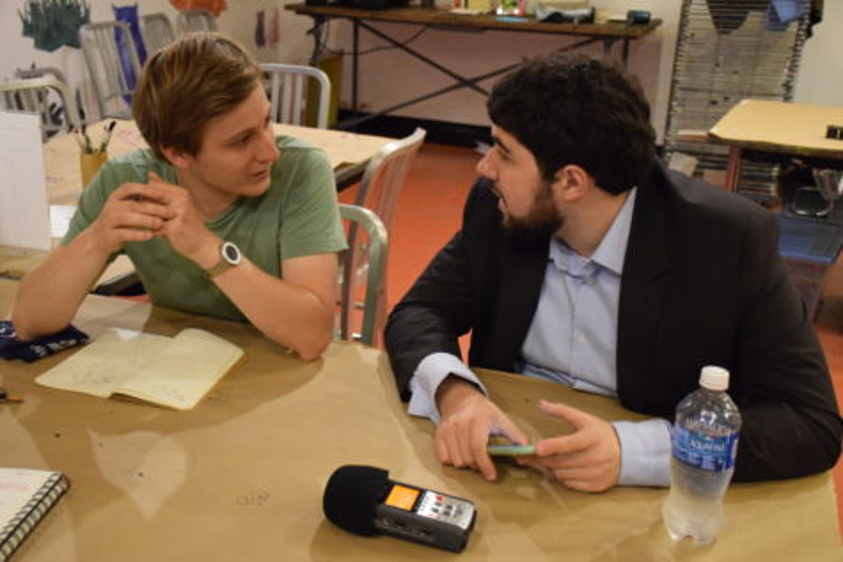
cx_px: 422
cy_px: 281
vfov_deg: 33.0
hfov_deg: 47.9
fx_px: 949
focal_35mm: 40
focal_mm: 27
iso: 4500
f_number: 4
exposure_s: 1/60
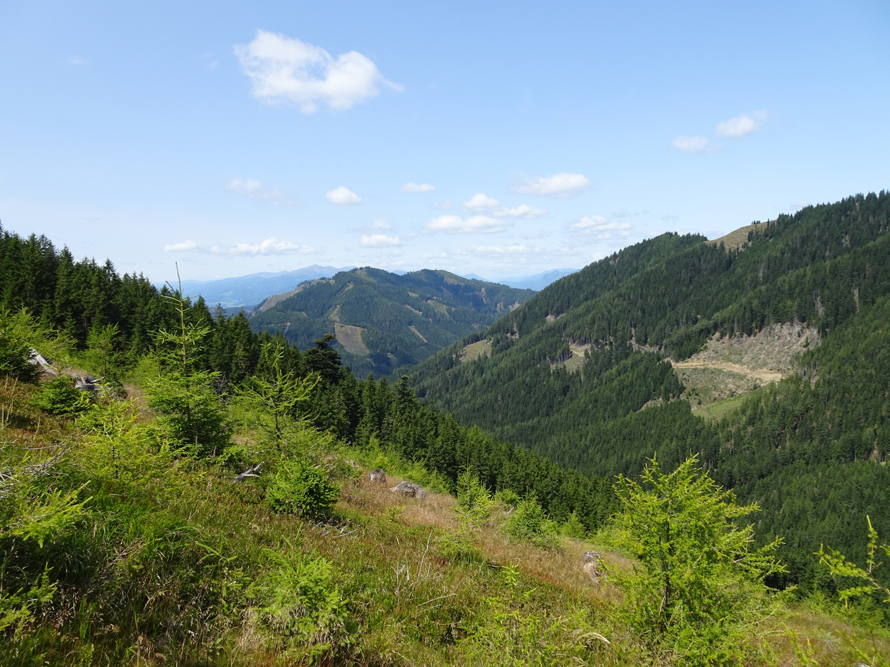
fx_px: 617
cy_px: 334
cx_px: 445
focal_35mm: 24
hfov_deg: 71.6
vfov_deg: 56.8
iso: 80
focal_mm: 4.1
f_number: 3.5
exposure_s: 1/800
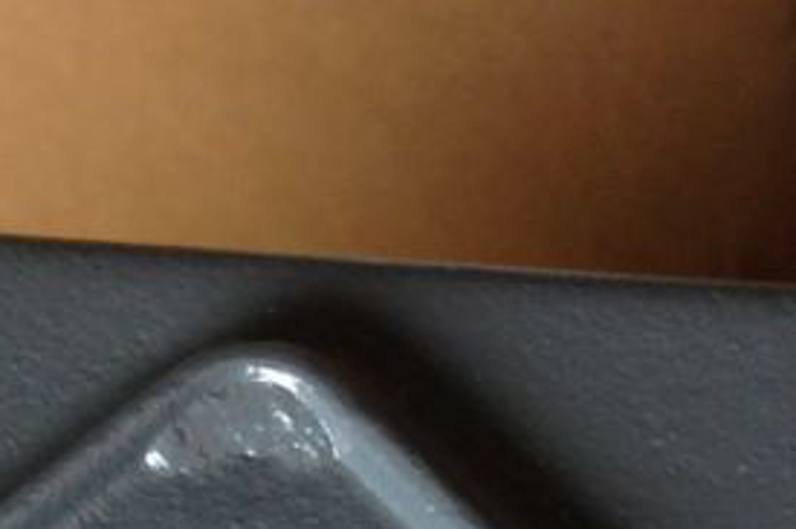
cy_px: 1353
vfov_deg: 7.8
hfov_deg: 12.8
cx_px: 249
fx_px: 3536
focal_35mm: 160
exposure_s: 1/20
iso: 64
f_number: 2.4
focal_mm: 4.12
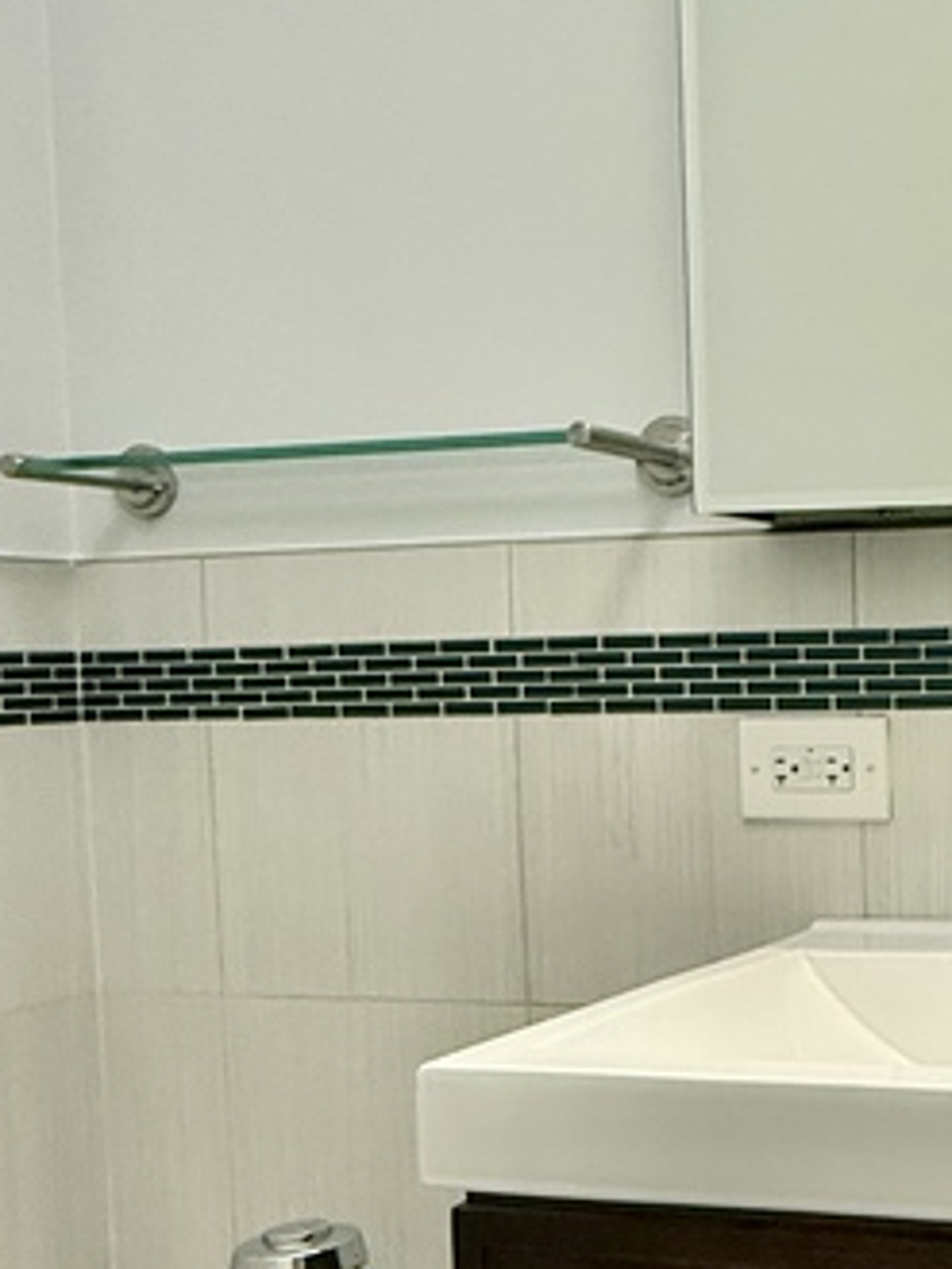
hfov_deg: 27.1
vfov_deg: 41.1
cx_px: 1199
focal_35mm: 46
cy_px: 733
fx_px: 1686
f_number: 2.2
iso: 320
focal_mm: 2.22
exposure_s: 1/120
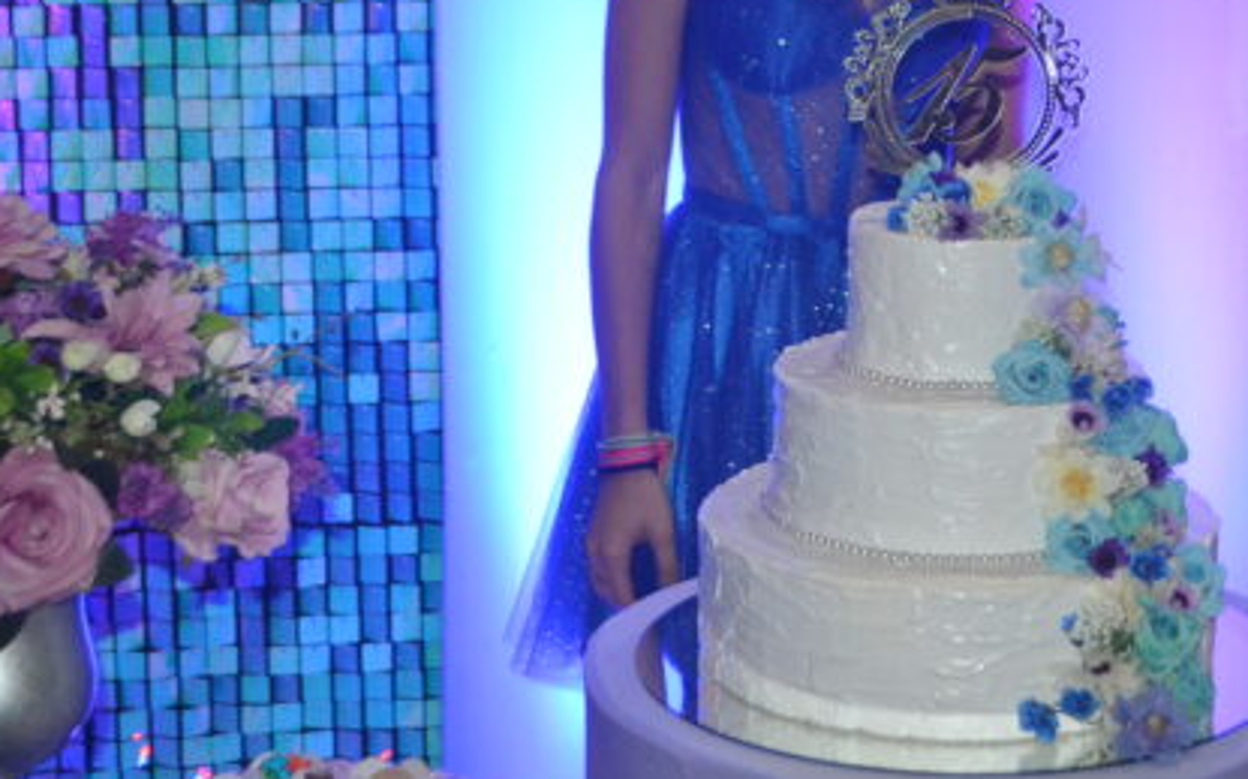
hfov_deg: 25.8
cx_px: 973
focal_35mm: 79
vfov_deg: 16.2
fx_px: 2686
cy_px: 12
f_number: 4.2
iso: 1250
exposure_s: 1/60
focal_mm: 26
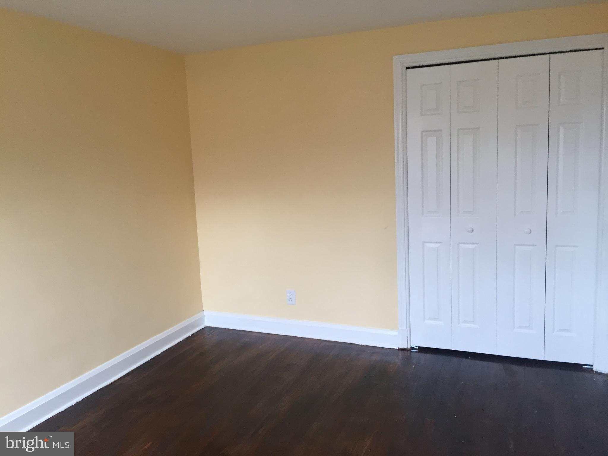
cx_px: 304
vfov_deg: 48.2
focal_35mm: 29
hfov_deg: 61.7
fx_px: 509
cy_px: 228
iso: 40
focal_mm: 4.15
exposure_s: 1/30
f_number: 2.2
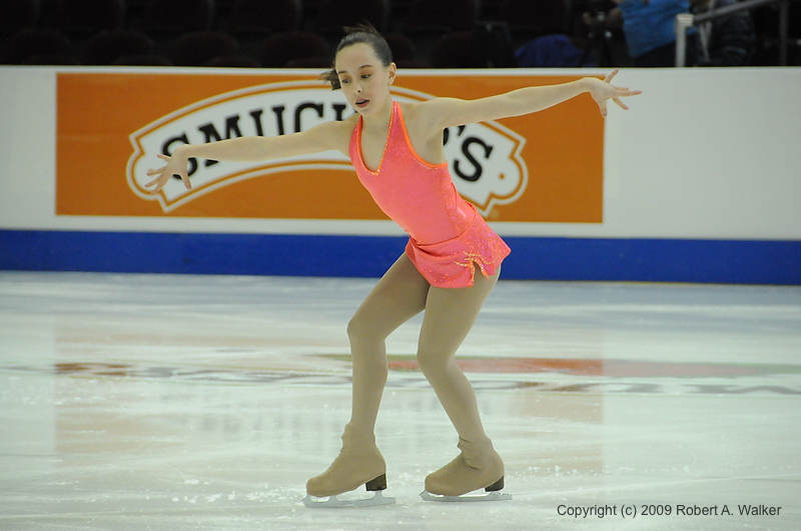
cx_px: 400
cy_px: 266
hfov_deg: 8.1
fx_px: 5666
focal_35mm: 255
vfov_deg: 5.4
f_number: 5.6
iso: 3200
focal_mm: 170
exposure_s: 1/1000
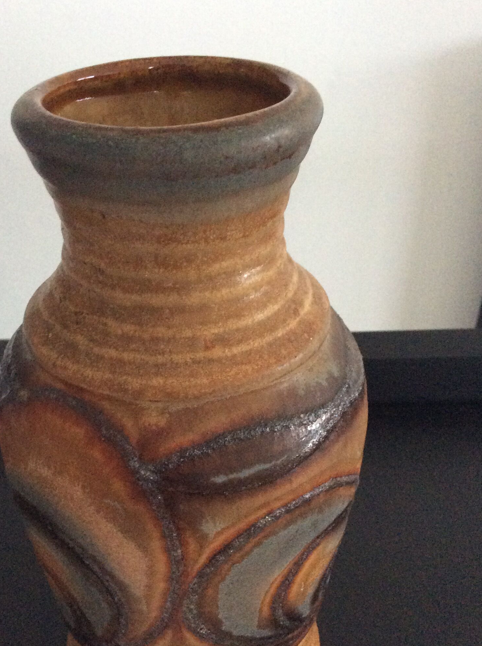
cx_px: 189
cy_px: 400
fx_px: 782
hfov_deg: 34.1
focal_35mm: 42
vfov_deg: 44.5
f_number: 2.4
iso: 250
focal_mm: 3.3
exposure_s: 1/20
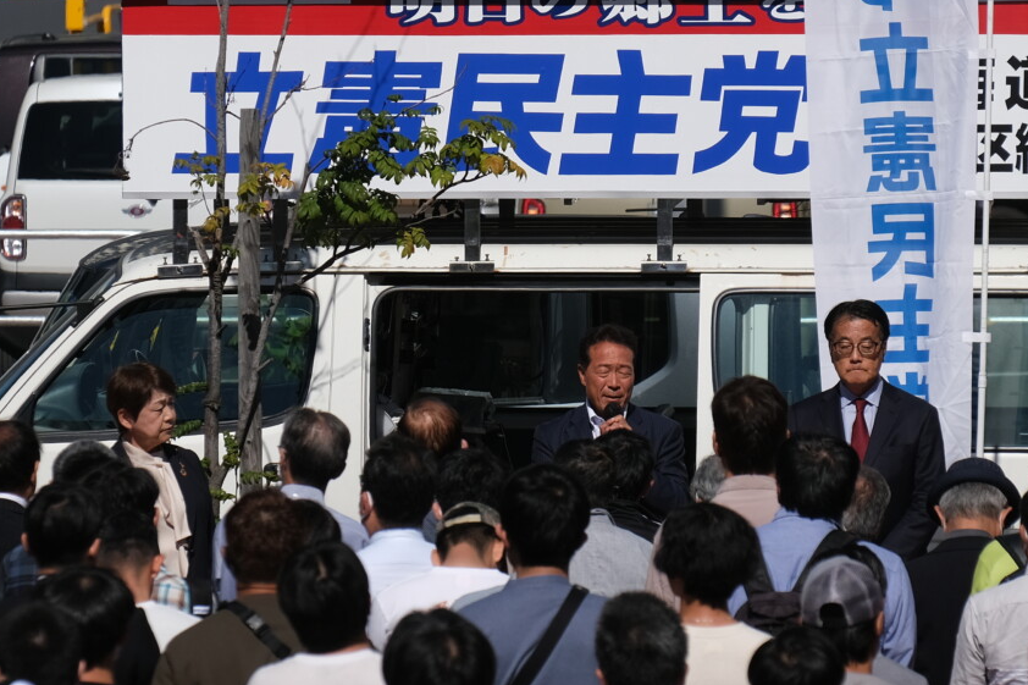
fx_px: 15016
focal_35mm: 526
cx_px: 514
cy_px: 620
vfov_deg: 2.6
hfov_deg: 3.9
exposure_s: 1/2400
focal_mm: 164
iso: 160
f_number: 4.6
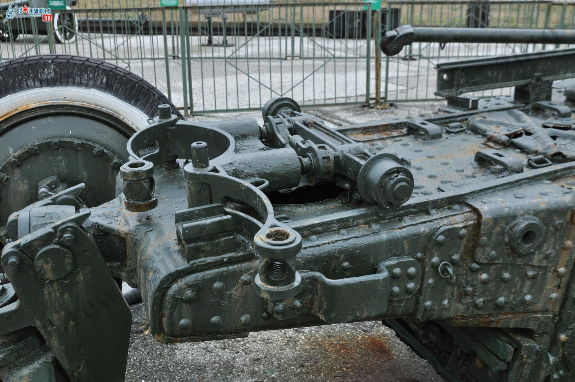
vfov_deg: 39.9
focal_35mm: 33
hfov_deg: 57.3
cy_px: 191
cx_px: 288
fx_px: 526
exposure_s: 1/160
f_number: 8
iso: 400
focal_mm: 22
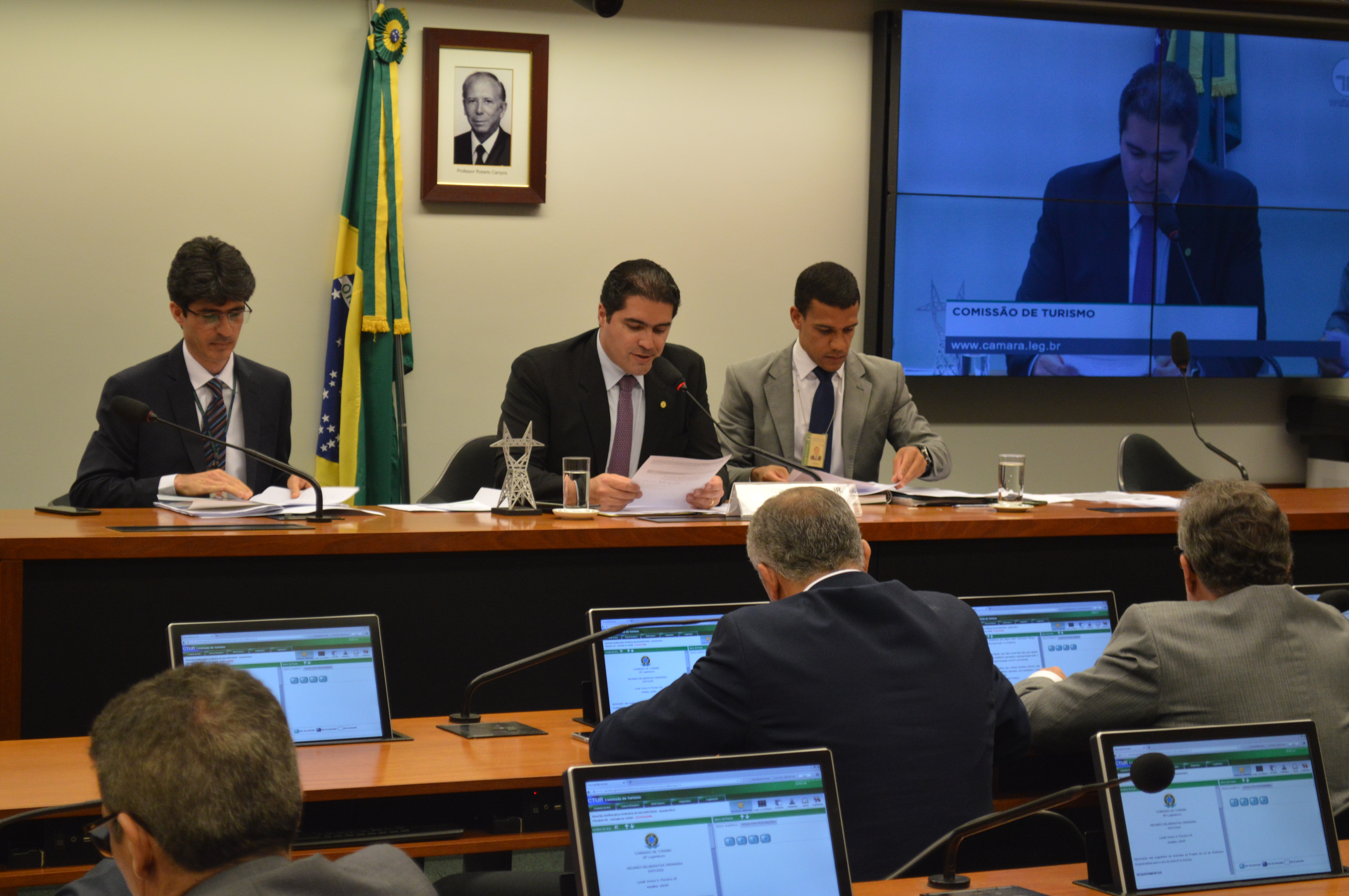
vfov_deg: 16.5
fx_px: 3089
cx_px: 674
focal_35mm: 82
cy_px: 448
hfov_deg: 24.6
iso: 800
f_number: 5.6
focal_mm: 55
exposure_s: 1/100
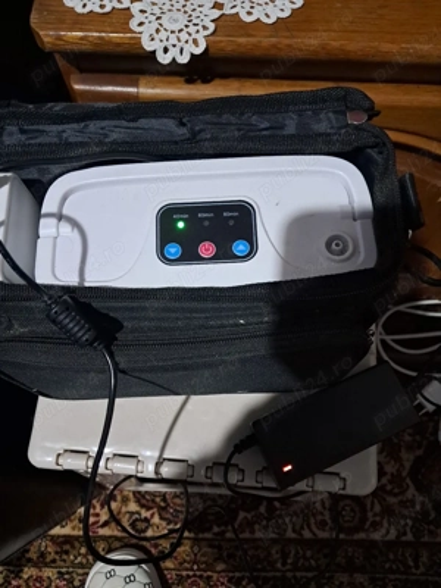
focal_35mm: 27
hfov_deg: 51.4
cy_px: 294
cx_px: 220
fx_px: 459
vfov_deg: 65.3
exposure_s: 1/25
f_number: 1.8
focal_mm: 4
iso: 640
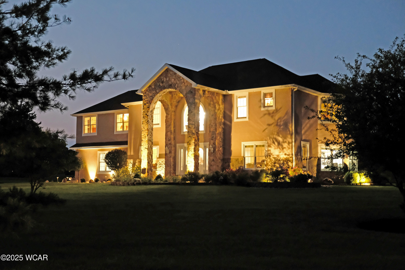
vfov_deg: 28.6
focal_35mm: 47
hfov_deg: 41.9
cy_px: 135
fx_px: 529
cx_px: 202
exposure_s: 1/9
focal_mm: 31.5
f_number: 3.6
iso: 3200
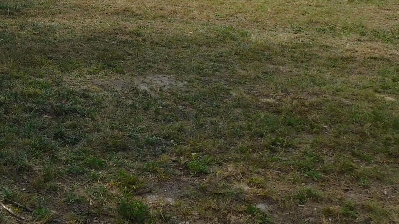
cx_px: 66
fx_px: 762
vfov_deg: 16.6
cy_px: 28
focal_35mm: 72
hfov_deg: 28.6
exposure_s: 1/400
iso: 125
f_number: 6
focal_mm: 4
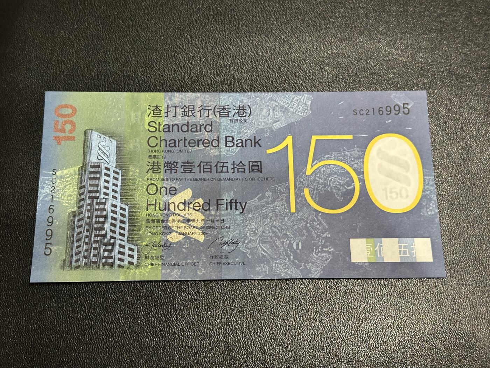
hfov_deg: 39.7
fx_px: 679
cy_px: 184
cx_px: 245
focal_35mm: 48
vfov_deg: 30.3
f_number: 1.78
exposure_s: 1/50
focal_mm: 6.86
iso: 200
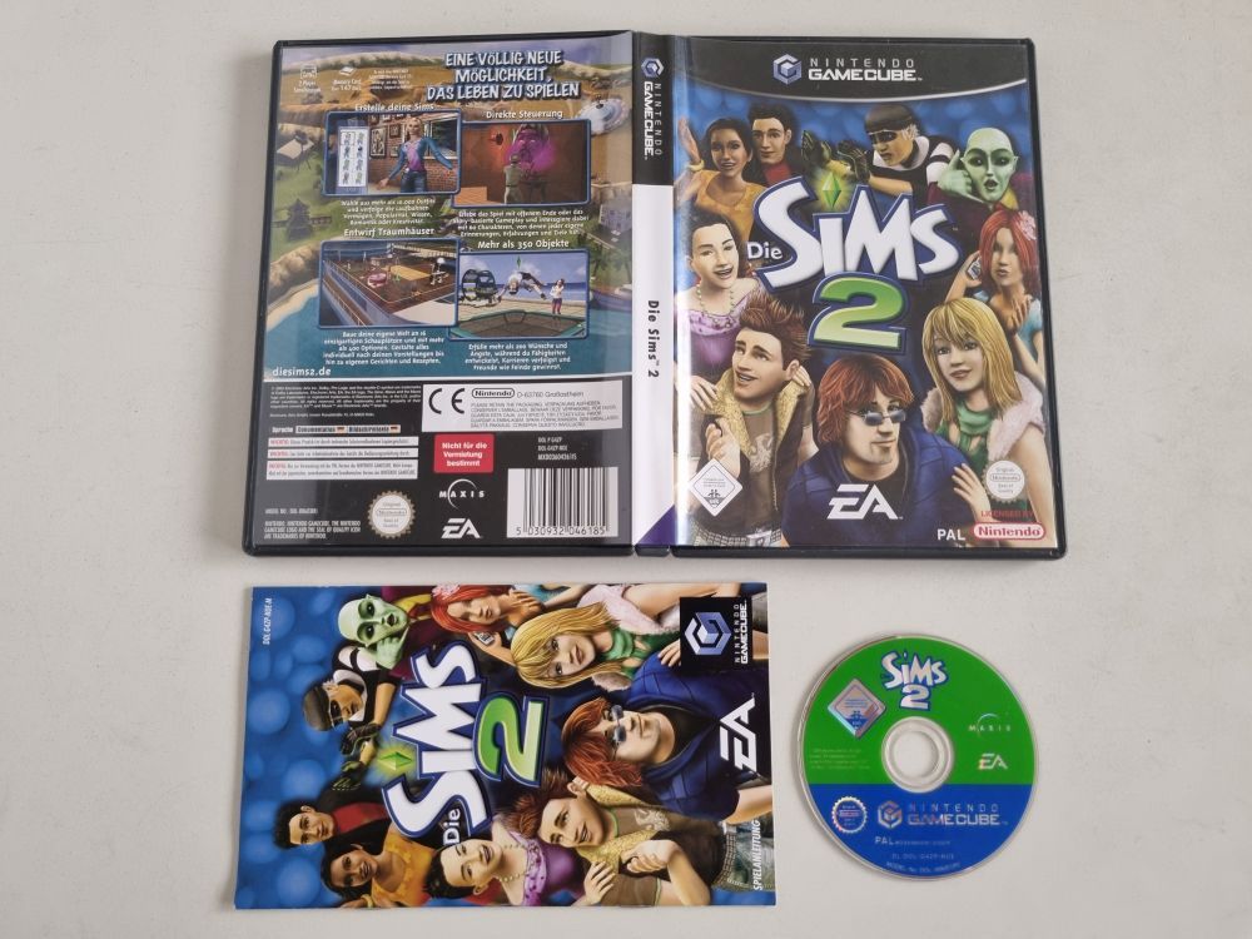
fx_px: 940
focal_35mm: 26
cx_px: 626
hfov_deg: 67.3
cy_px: 470
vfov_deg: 53.1
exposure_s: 1/100
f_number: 1.8
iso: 160
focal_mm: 5.4
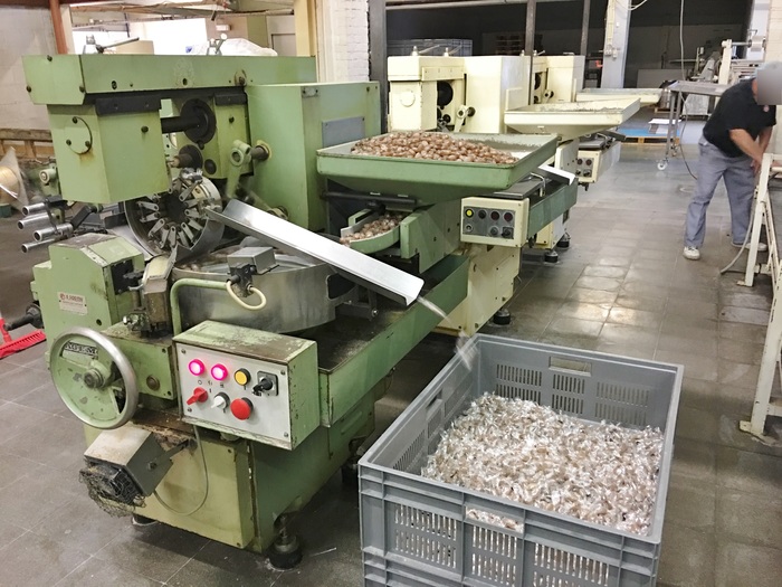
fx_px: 655
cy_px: 294
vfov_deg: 48.2
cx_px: 391
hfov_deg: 61.7
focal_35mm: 29
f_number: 2.2
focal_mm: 4.15
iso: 125
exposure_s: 1/8
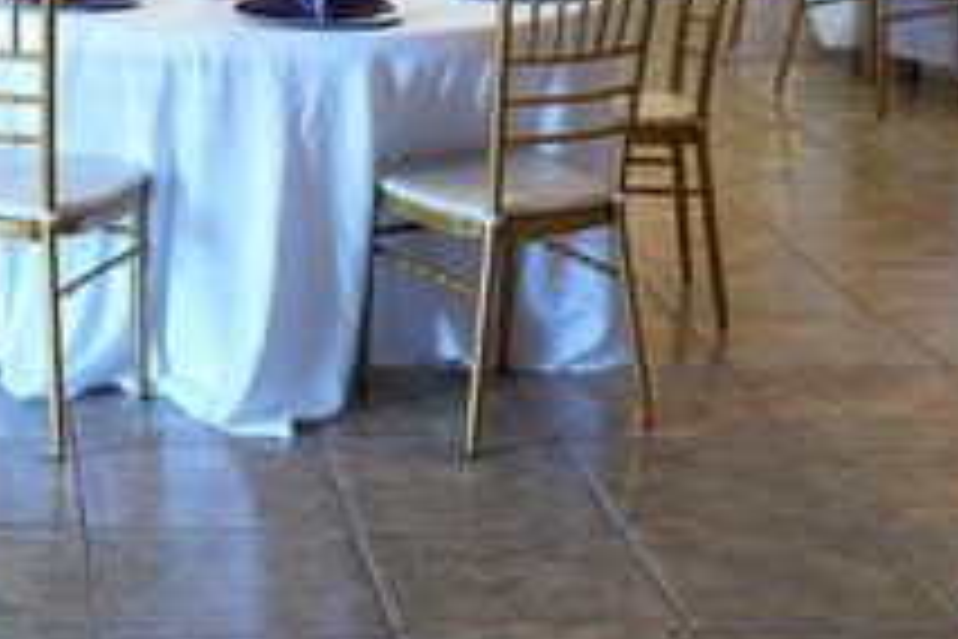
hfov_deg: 20.9
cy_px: -104
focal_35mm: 96
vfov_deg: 13.9
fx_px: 2554
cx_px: 139
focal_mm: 34
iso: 640
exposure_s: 1/40
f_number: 4
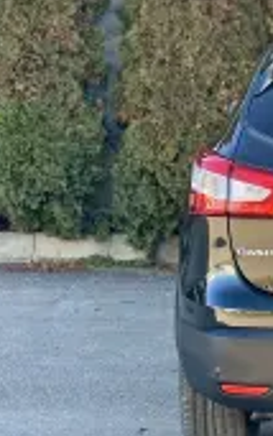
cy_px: 212
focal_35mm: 107
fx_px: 1273
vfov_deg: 19.5
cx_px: 421
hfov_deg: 11.7
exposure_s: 1/236
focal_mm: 6.86
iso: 64
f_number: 1.78
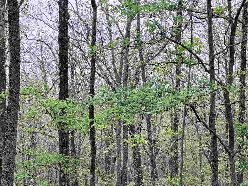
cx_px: 116
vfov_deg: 22.9
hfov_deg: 30.7
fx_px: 451
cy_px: 152
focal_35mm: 63
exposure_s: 1/414
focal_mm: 6.76
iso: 80
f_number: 1.78
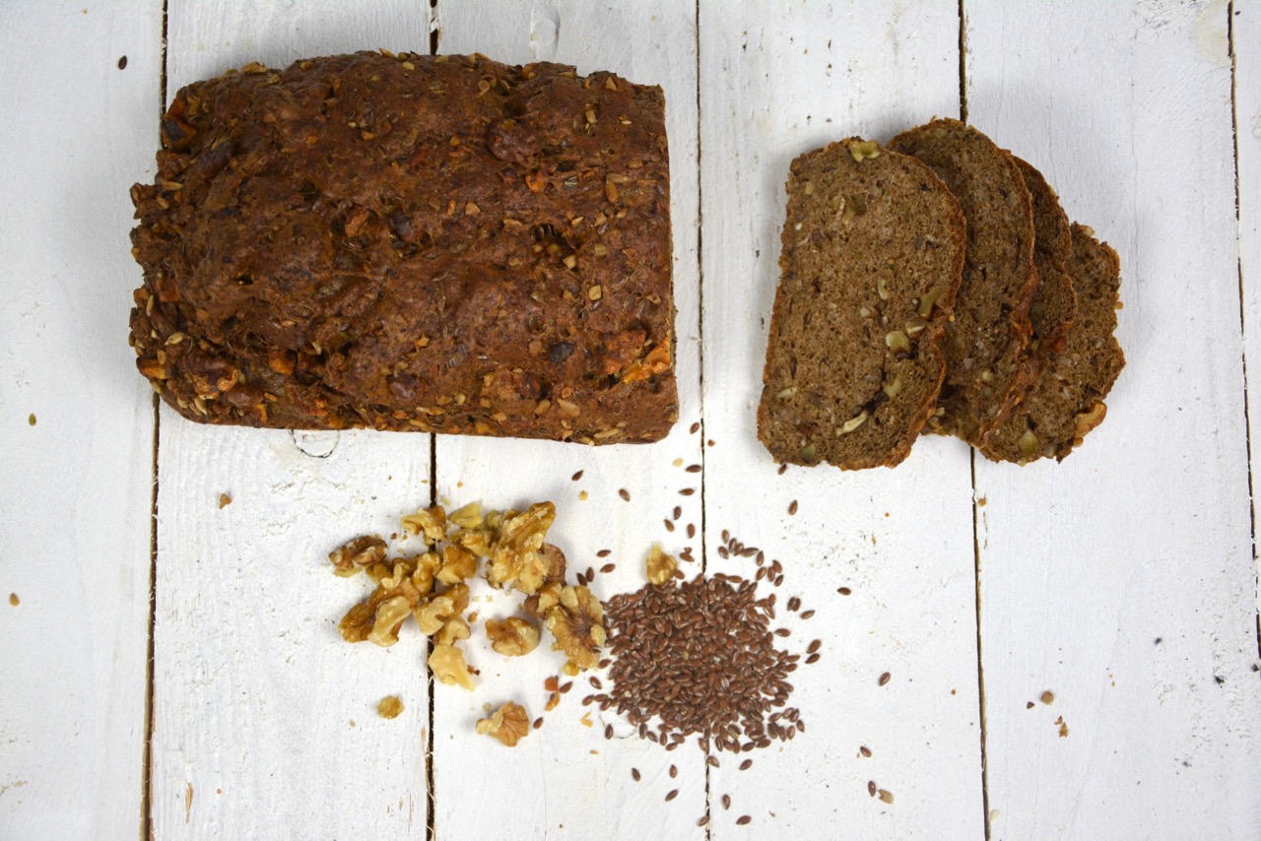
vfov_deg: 21.6
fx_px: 2207
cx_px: 630
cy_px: 420
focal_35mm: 63
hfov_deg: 31.9
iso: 720
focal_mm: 42
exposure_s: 1/60
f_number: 4.8
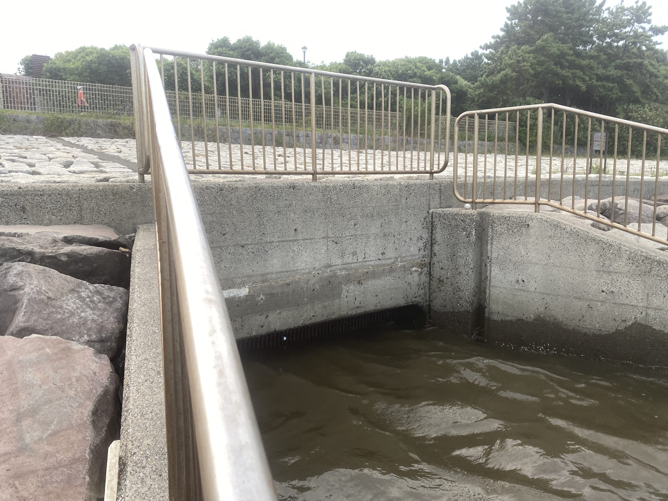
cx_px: 334
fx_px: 502
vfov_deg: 53.1
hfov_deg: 67.3
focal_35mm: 26
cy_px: 250
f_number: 1.8
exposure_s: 1/122
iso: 64
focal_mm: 4.25
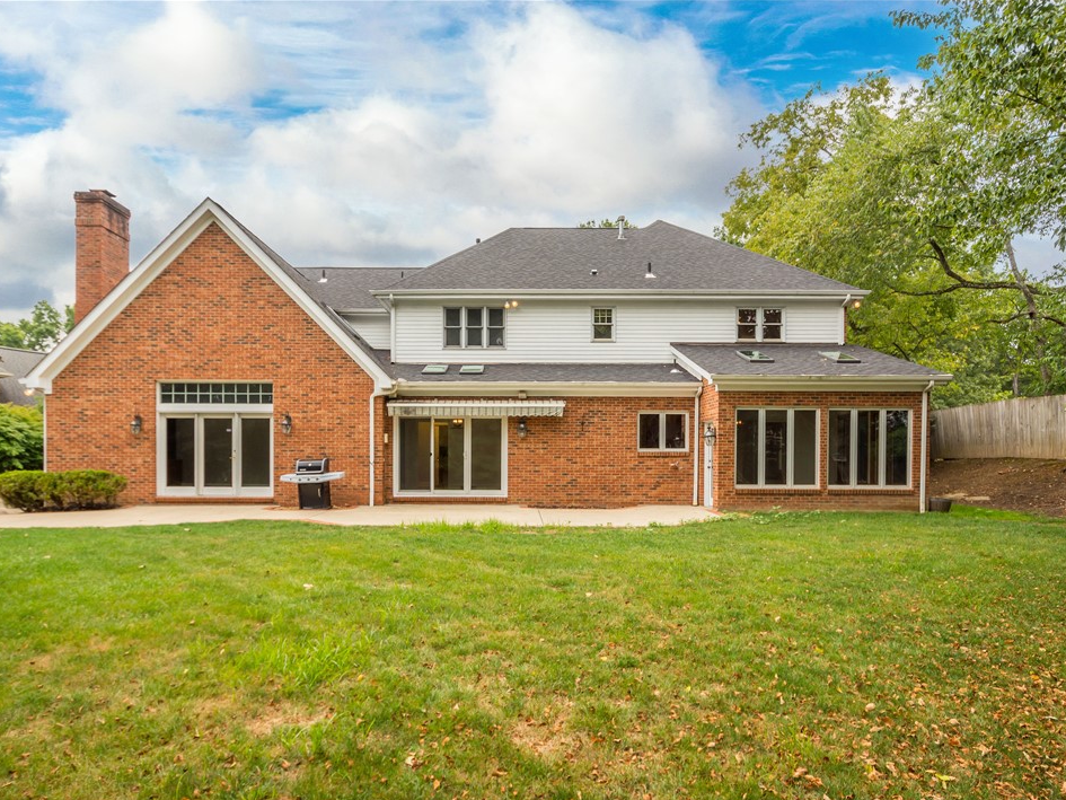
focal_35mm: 22
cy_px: 407
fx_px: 664
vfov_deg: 62.1
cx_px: 516
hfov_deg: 77.5
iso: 100
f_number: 6.3
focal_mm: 13
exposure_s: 1/400
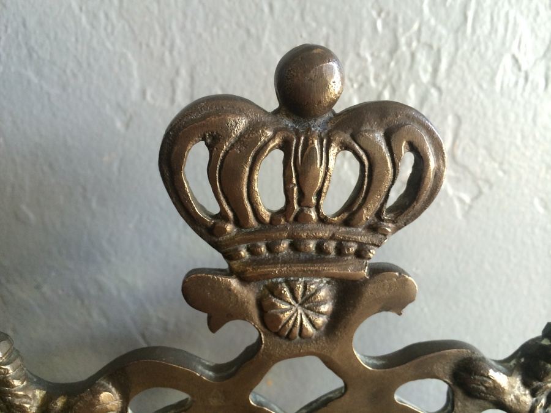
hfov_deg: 60.0
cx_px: 276
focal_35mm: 30
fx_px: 478
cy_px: 206
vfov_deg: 46.8
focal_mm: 4.12
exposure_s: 1/30
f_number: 2.2
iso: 80
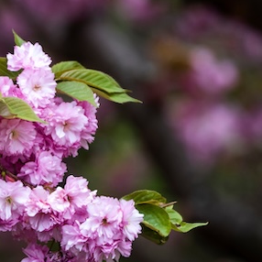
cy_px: 81
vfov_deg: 2.4
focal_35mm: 722
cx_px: 51
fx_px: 6183
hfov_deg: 2.4
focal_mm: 270
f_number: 5.6
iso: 400
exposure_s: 1/250
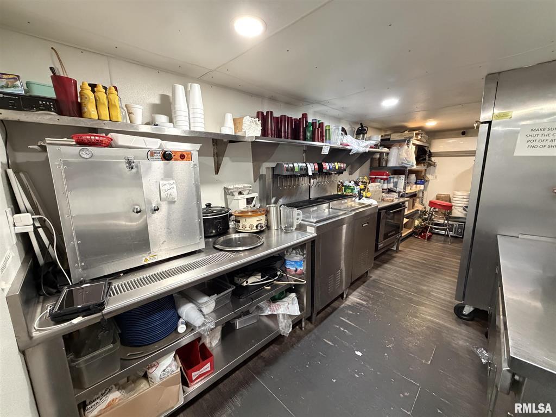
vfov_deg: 85.7
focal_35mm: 14
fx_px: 225
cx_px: 278
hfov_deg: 102.1
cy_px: 208
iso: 1000
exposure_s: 1/60
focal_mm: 2.22
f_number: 2.2
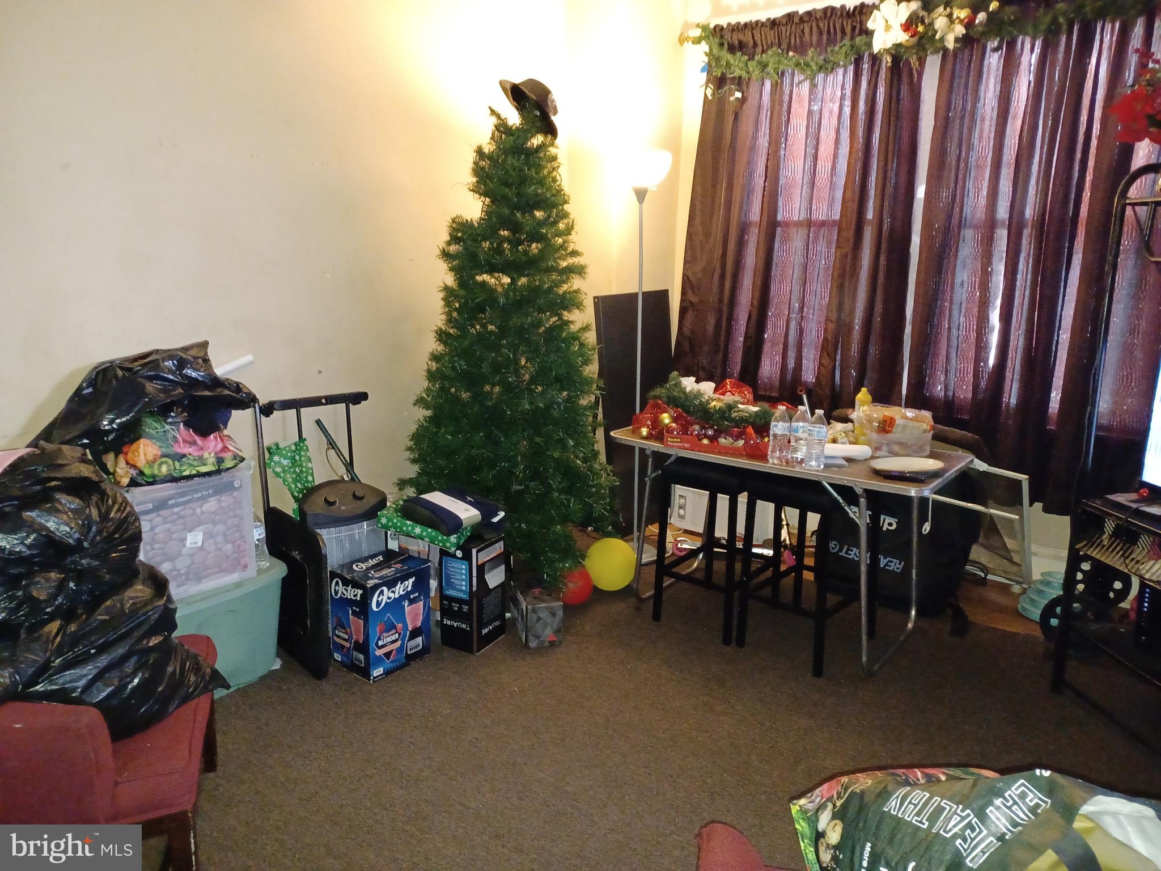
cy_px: 436
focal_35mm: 25
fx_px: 838
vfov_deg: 54.9
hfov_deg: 69.4
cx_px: 580
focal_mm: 4.6
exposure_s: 1/15
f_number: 1.8
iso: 1250
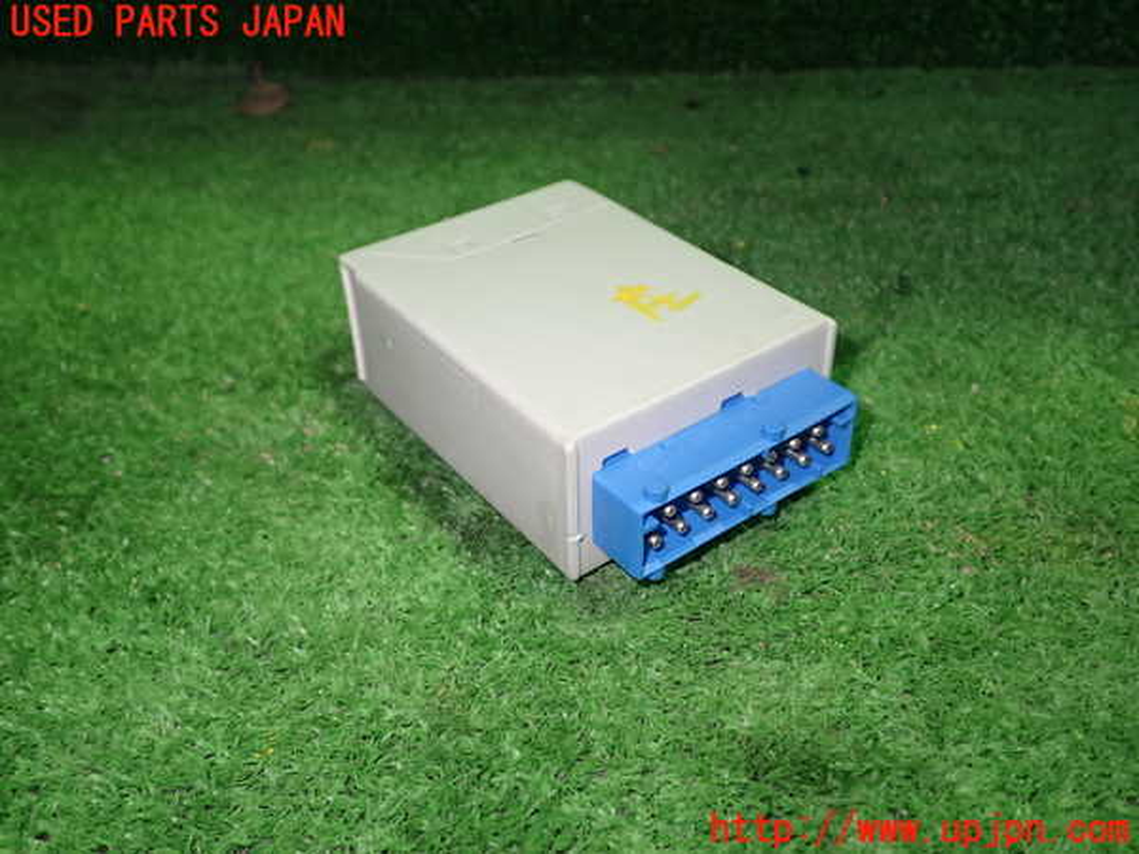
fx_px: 1053
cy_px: 427
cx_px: 570
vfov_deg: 44.2
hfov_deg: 56.8
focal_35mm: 32
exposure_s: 1/30
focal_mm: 5.79
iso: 250
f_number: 2.4
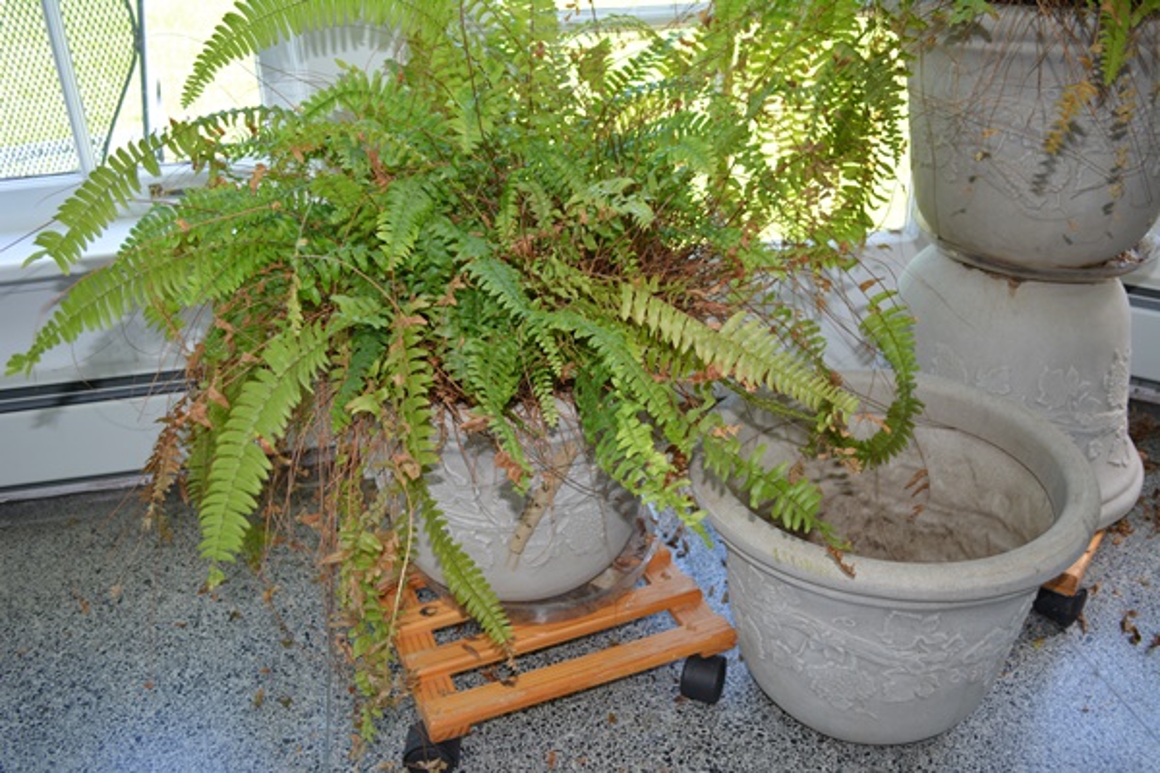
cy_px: 386
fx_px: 967
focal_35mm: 30
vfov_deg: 43.6
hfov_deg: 61.9
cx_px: 580
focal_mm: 20
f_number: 3.8
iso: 320
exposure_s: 1/125
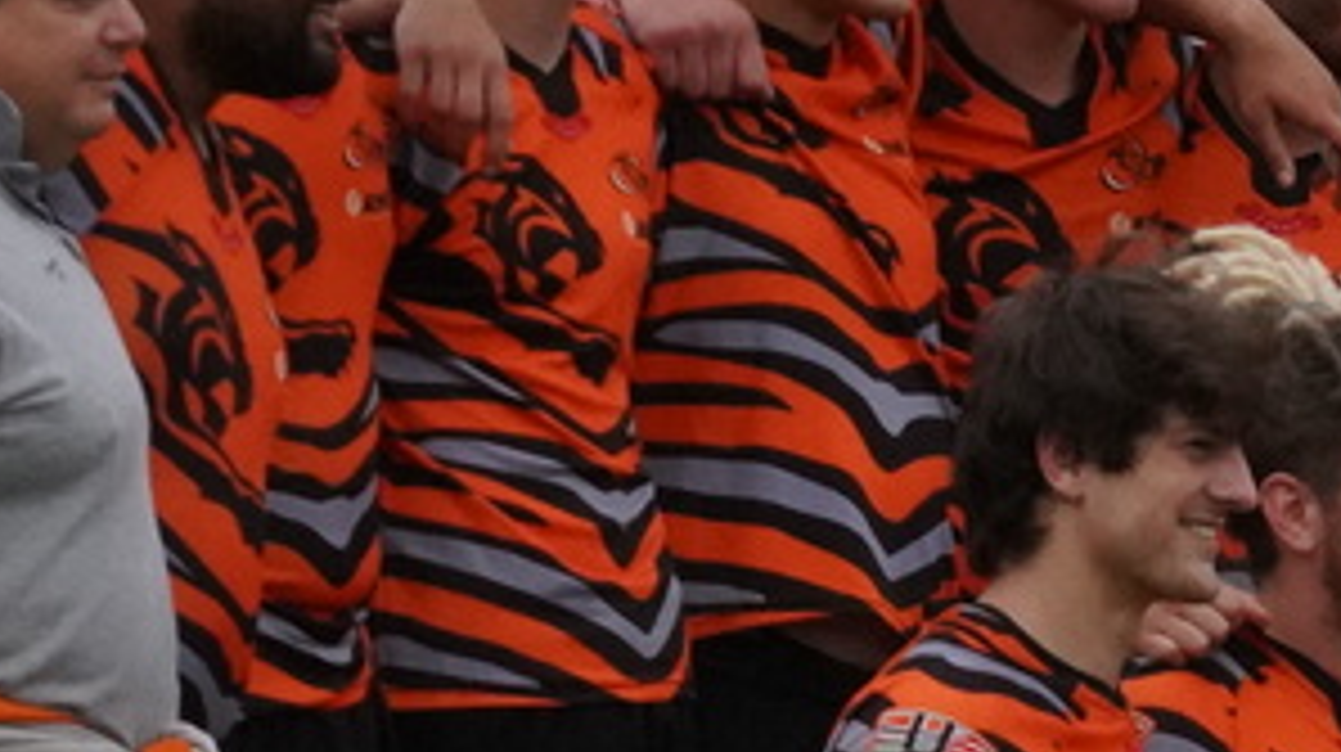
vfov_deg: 2.0
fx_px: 20996
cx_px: 1692
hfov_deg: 3.6
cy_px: 842
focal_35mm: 591
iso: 12800
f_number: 13
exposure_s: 1/5000
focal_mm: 140
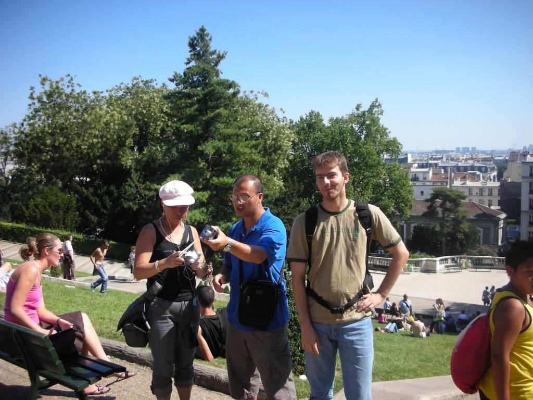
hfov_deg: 52.6
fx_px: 539
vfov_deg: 40.7
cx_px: 266
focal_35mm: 35
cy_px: 200
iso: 50
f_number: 3
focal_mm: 5.8
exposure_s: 1/480
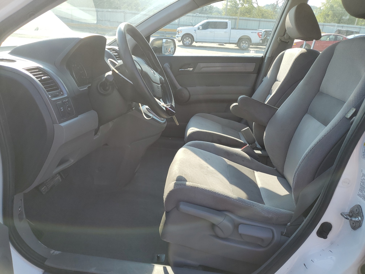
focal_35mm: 26
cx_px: 182
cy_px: 137
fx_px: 274
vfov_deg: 53.1
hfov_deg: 67.3
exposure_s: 1/833
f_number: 1.5
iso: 50
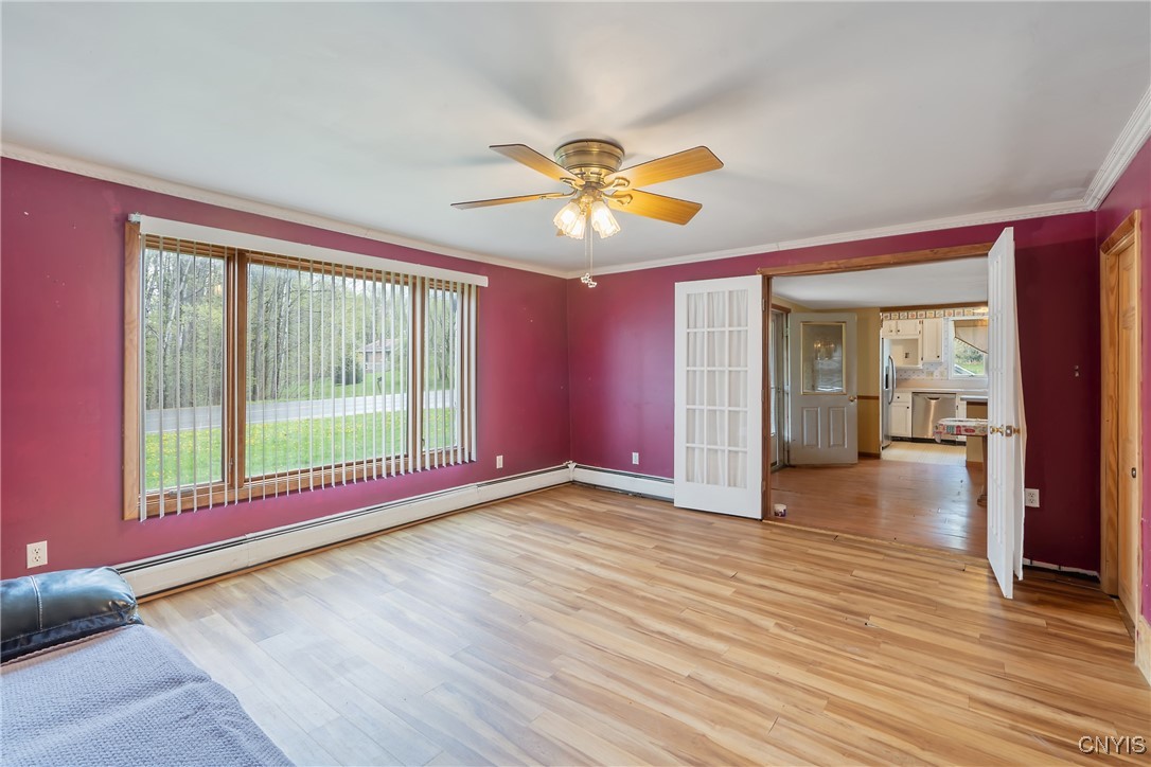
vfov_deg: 73.7
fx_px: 512
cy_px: 384
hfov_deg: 96.7
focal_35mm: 16
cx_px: 576
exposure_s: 1/13
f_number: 9
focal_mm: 16
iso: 200
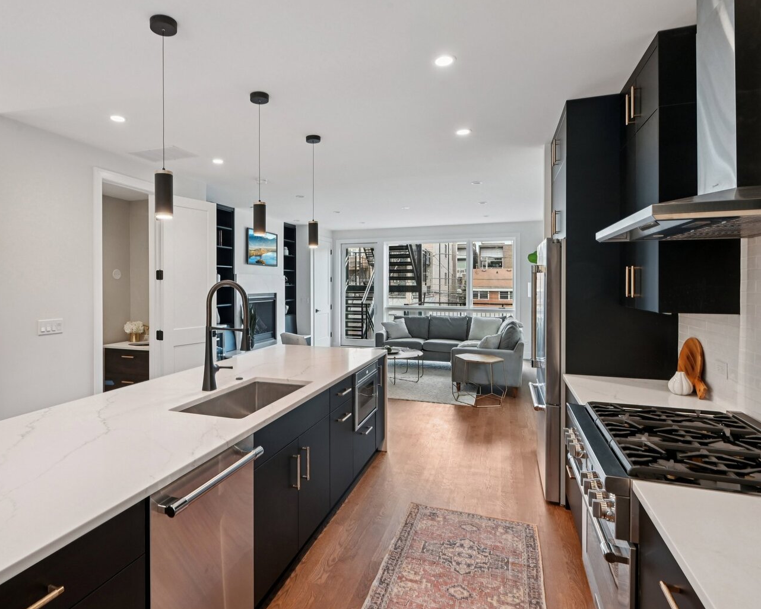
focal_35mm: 19
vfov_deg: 70.9
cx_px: 332
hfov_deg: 82.9
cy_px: 305
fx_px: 428
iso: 400
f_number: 13
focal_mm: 16
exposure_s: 1/13
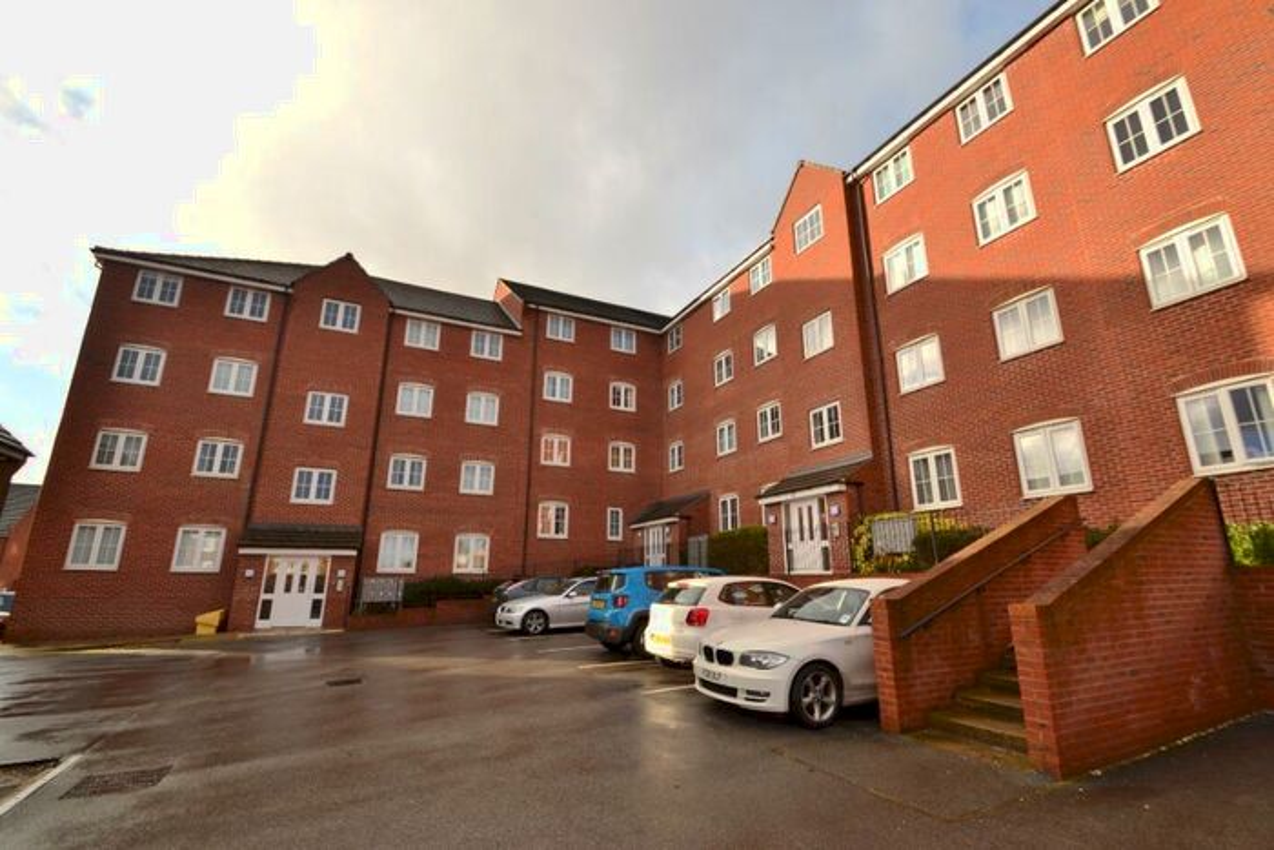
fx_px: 531
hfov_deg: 100.4
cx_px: 637
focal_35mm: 15
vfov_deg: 77.4
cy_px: 425
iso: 100
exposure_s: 1/160
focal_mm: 10
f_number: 6.3
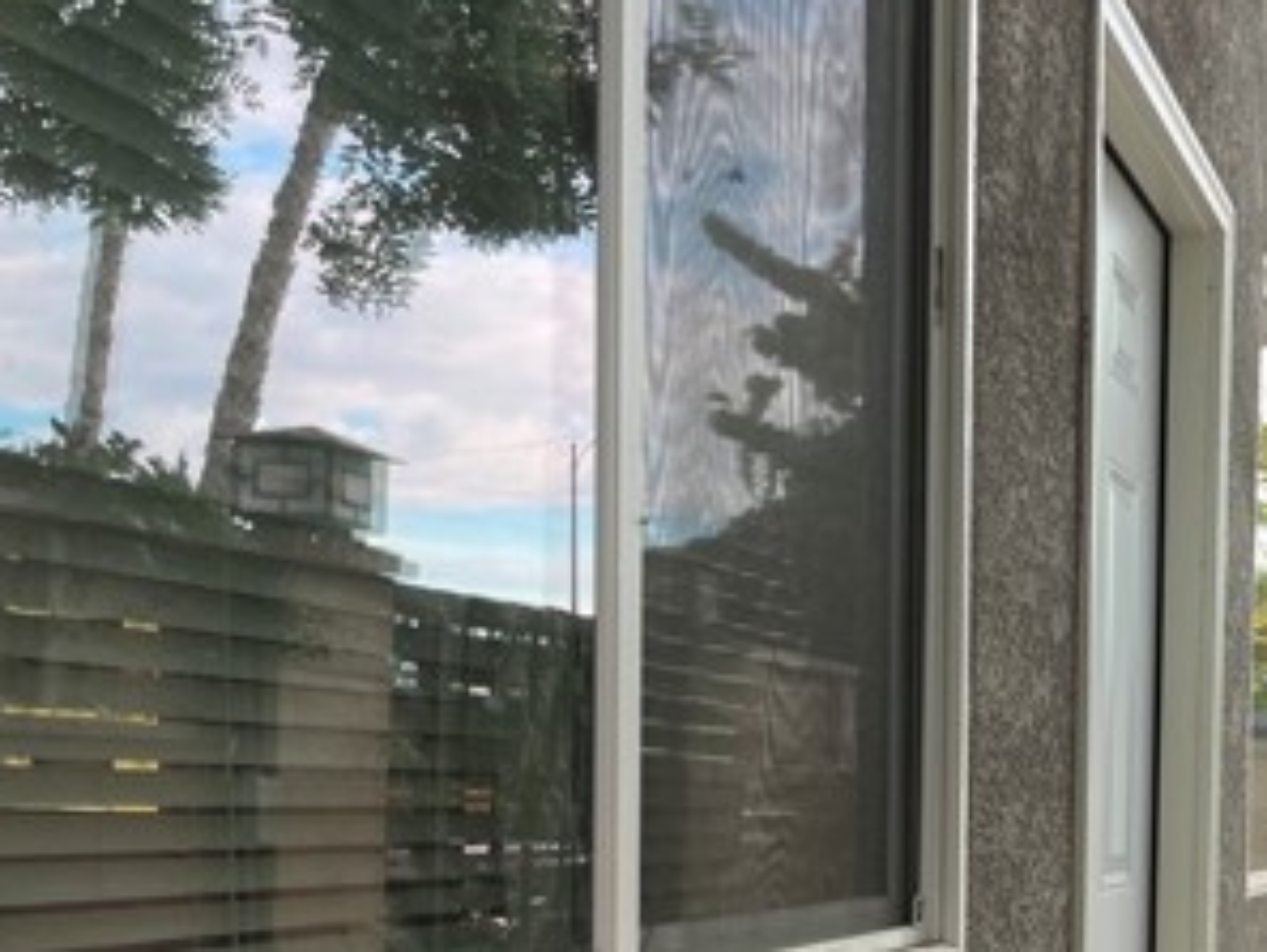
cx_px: 1331
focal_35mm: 56
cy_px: 901
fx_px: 2051
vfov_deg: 25.1
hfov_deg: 31.2
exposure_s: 1/399
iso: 32
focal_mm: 4.2
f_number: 1.6
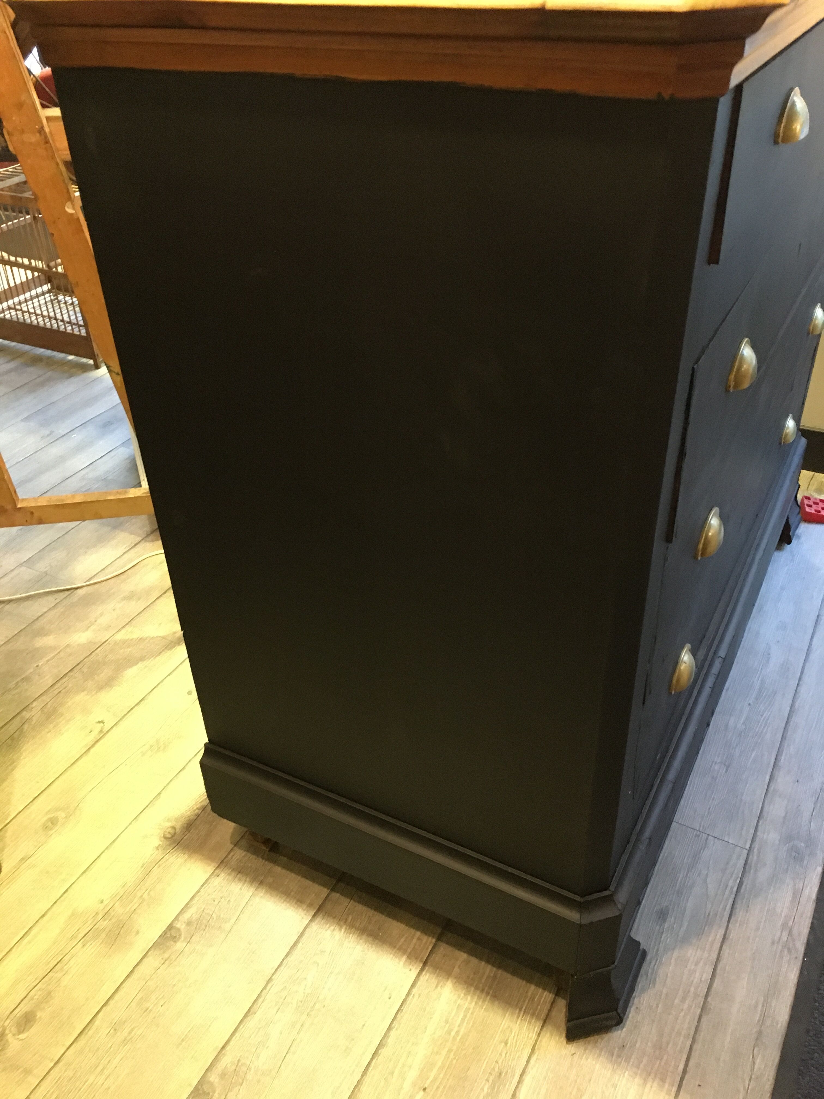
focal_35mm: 29
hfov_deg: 48.2
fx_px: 920
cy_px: 550
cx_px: 412
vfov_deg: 61.7
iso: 250
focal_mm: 4.15
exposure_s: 1/17
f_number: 2.2
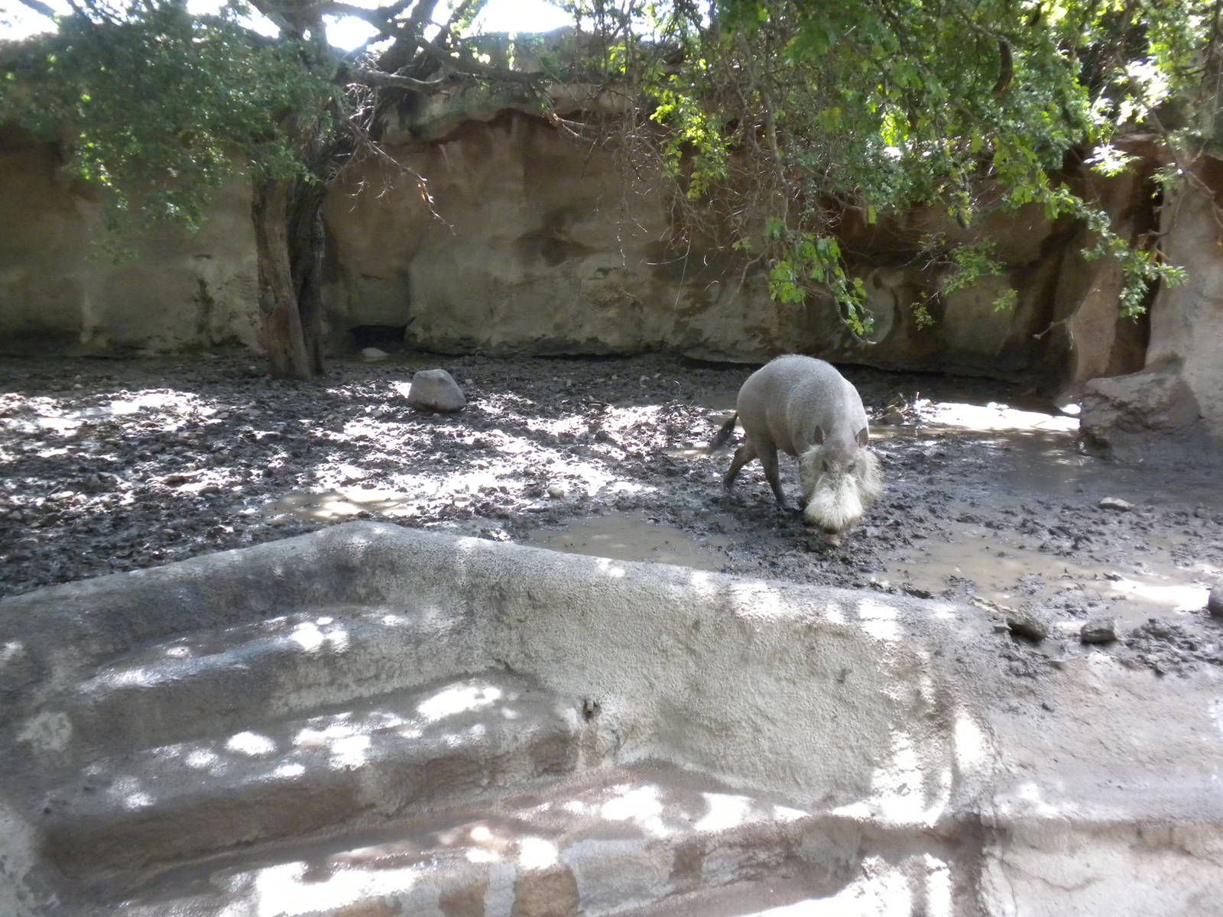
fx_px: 1307
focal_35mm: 37
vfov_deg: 38.7
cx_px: 612
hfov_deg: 50.1
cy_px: 458
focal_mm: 6.6
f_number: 3.5
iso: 400
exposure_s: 1/128
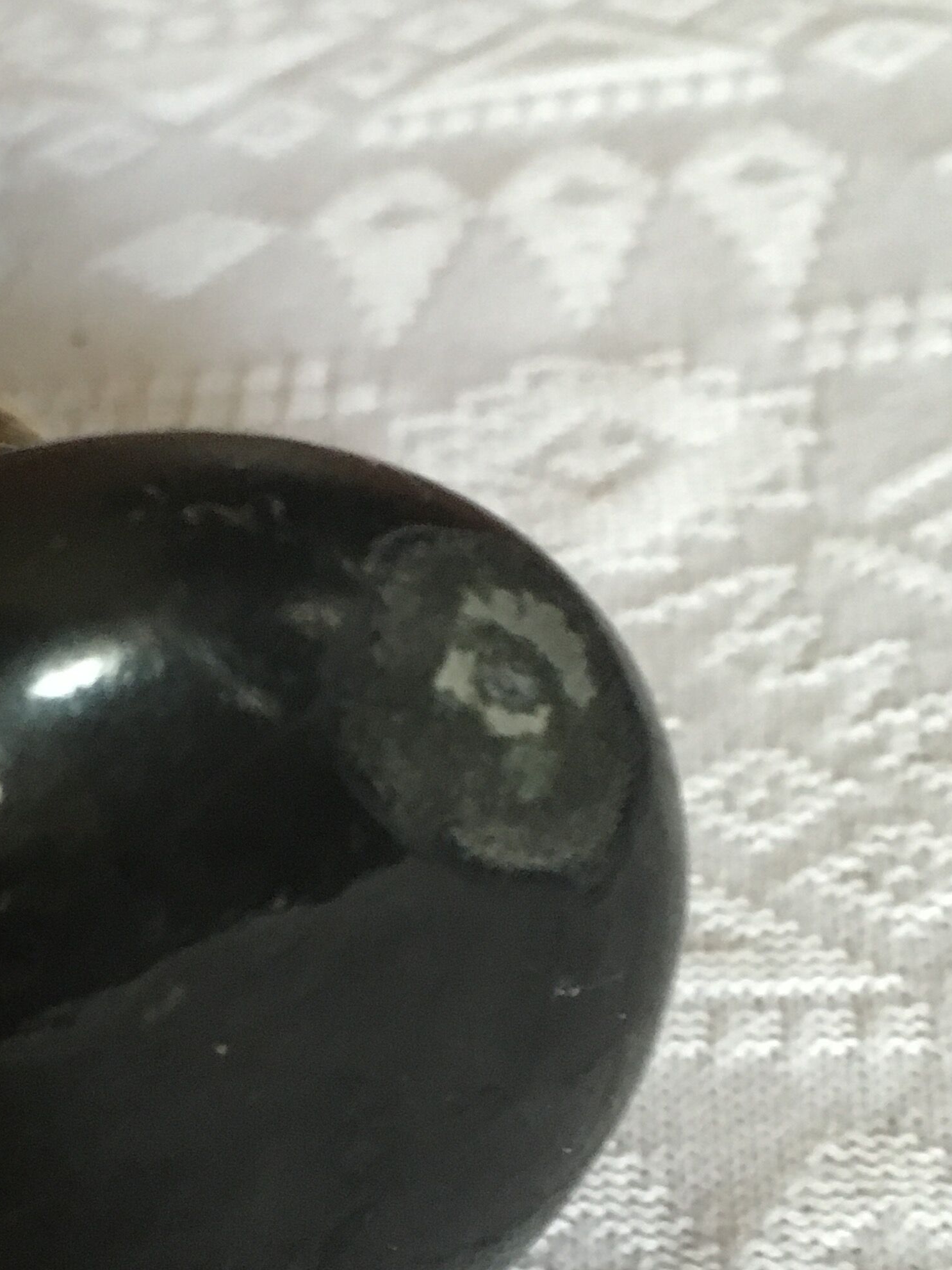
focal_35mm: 59
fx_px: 2164
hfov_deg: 24.0
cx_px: 63
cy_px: 850
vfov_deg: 32.4
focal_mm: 4.15
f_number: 2.2
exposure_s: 1/17
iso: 400
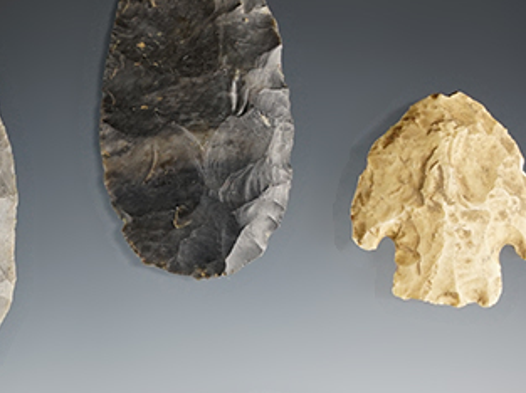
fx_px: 1379
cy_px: 248
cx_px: -141
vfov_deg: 16.2
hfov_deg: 20.0
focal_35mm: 91
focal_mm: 31.3
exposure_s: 1/125
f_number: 7.1
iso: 1000
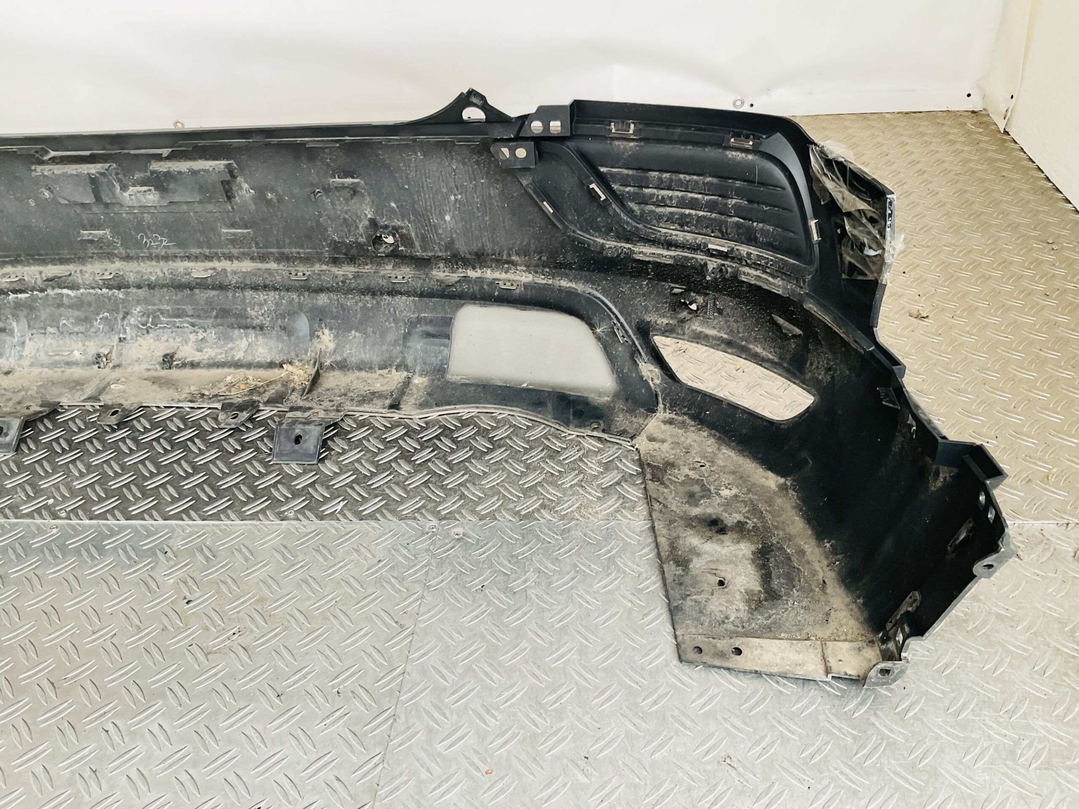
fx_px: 904
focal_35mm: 29
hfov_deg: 61.7
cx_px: 540
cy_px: 404
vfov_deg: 48.2
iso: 50
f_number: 1.8
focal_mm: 3
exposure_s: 1/60
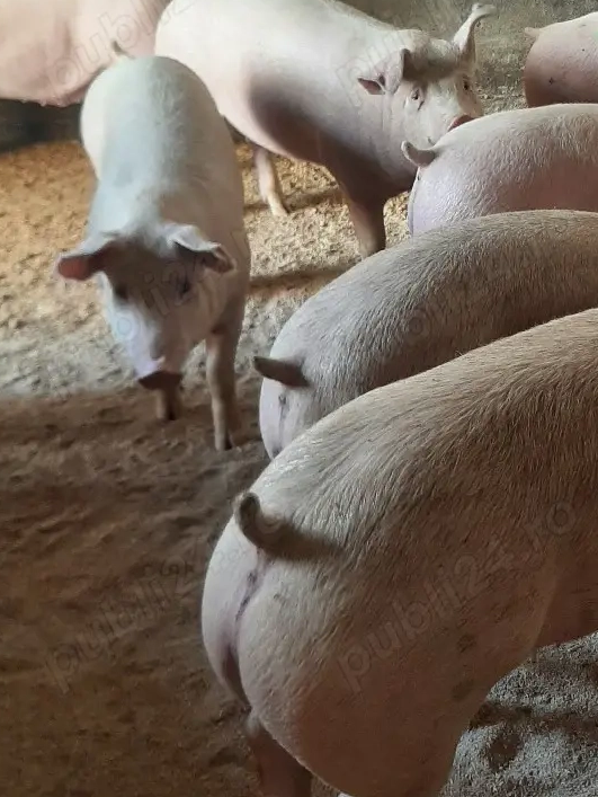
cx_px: 530
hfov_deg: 28.6
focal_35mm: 49
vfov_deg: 38.8
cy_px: 341
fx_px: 1128
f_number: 1.7
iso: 125
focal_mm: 3.93
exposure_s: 1/50
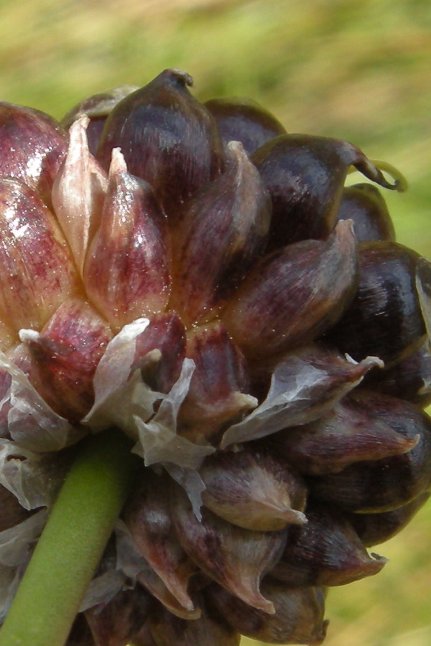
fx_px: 1167
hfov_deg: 20.8
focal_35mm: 65
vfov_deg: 30.1
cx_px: 126
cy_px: 533
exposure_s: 1/196
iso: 64
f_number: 5.4
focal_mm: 7.5
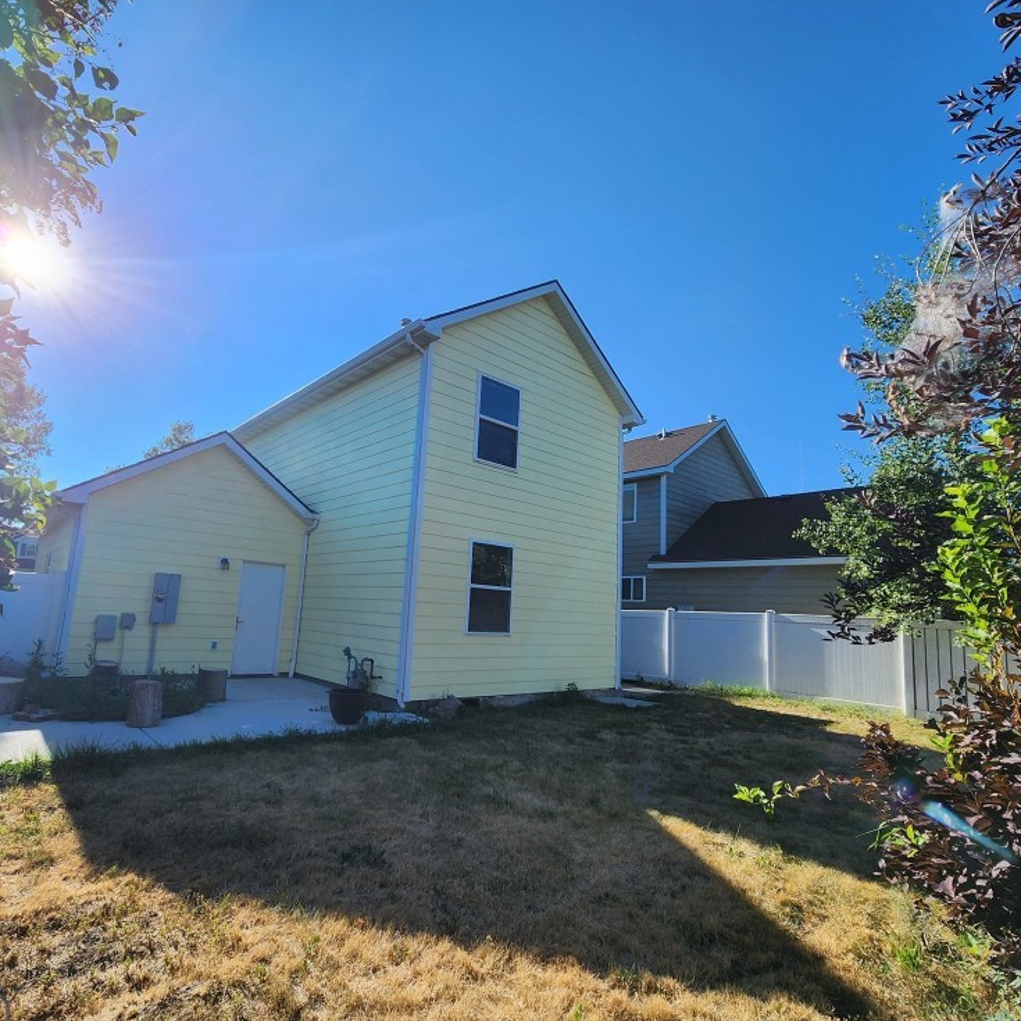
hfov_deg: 87.2
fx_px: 534
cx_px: 465
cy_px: 531
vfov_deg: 87.4
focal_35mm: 16
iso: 50
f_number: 2.2
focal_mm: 2.2
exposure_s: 1/1533
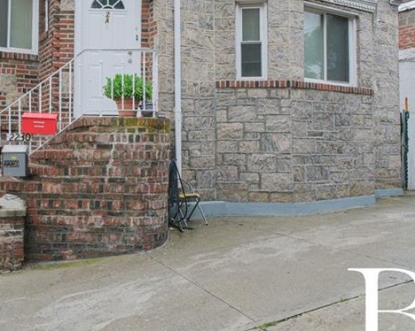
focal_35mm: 39
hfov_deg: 46.6
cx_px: 166
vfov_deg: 37.0
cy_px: 73
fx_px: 479
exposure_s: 1/60
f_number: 10
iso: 500
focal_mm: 12.6
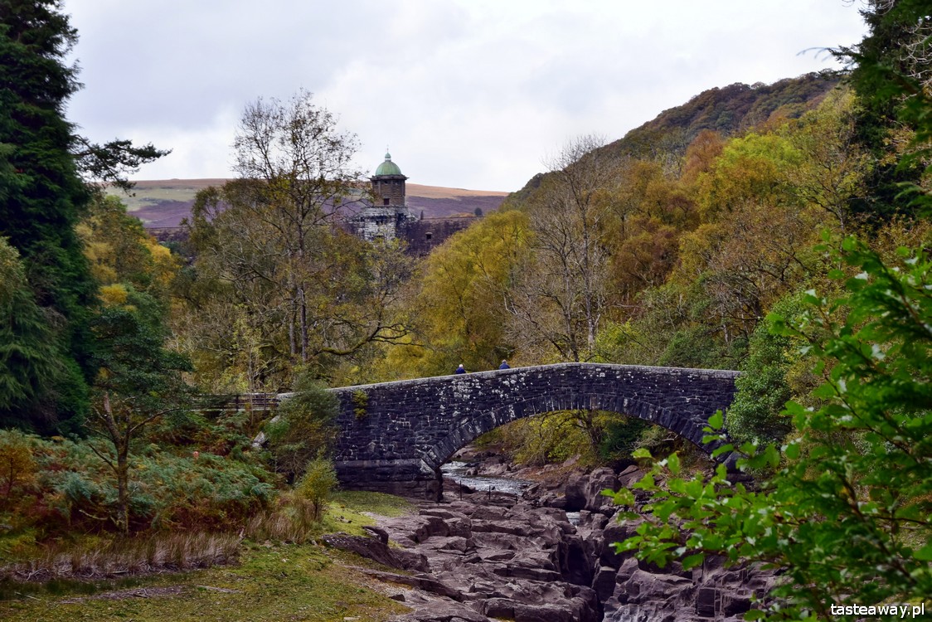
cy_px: 311
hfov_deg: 19.5
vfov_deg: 13.0
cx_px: 466
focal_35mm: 105
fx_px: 2719
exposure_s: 1/200
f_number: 10
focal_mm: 70
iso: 400
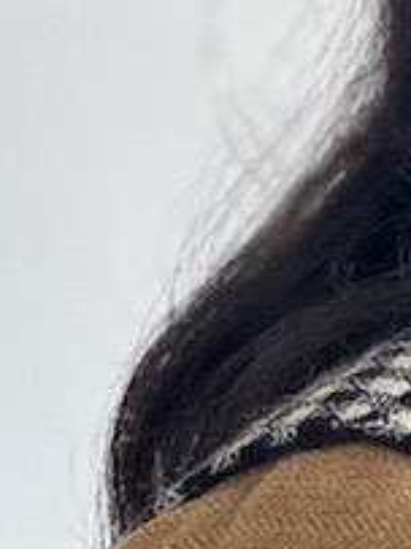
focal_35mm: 378
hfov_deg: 3.9
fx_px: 5990
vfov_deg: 5.2
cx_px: 859
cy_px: 565
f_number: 2.8
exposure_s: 1/72
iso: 200
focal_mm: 9
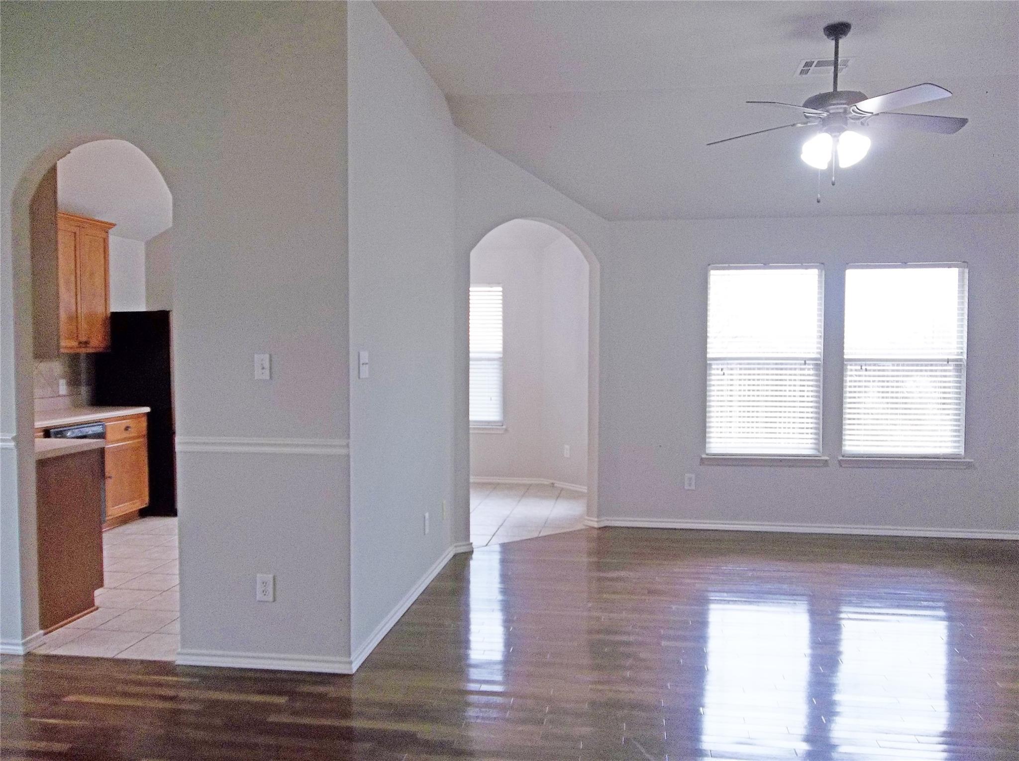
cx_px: 510
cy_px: 380
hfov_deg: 65.4
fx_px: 793
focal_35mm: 27
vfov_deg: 51.2
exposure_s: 1/30
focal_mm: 4.9
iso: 116
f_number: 3.5
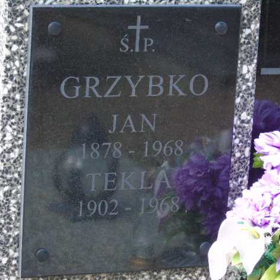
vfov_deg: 10.3
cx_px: 133
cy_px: 141
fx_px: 1547
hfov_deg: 10.3
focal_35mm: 169
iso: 400
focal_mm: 25
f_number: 4.7
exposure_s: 1/125
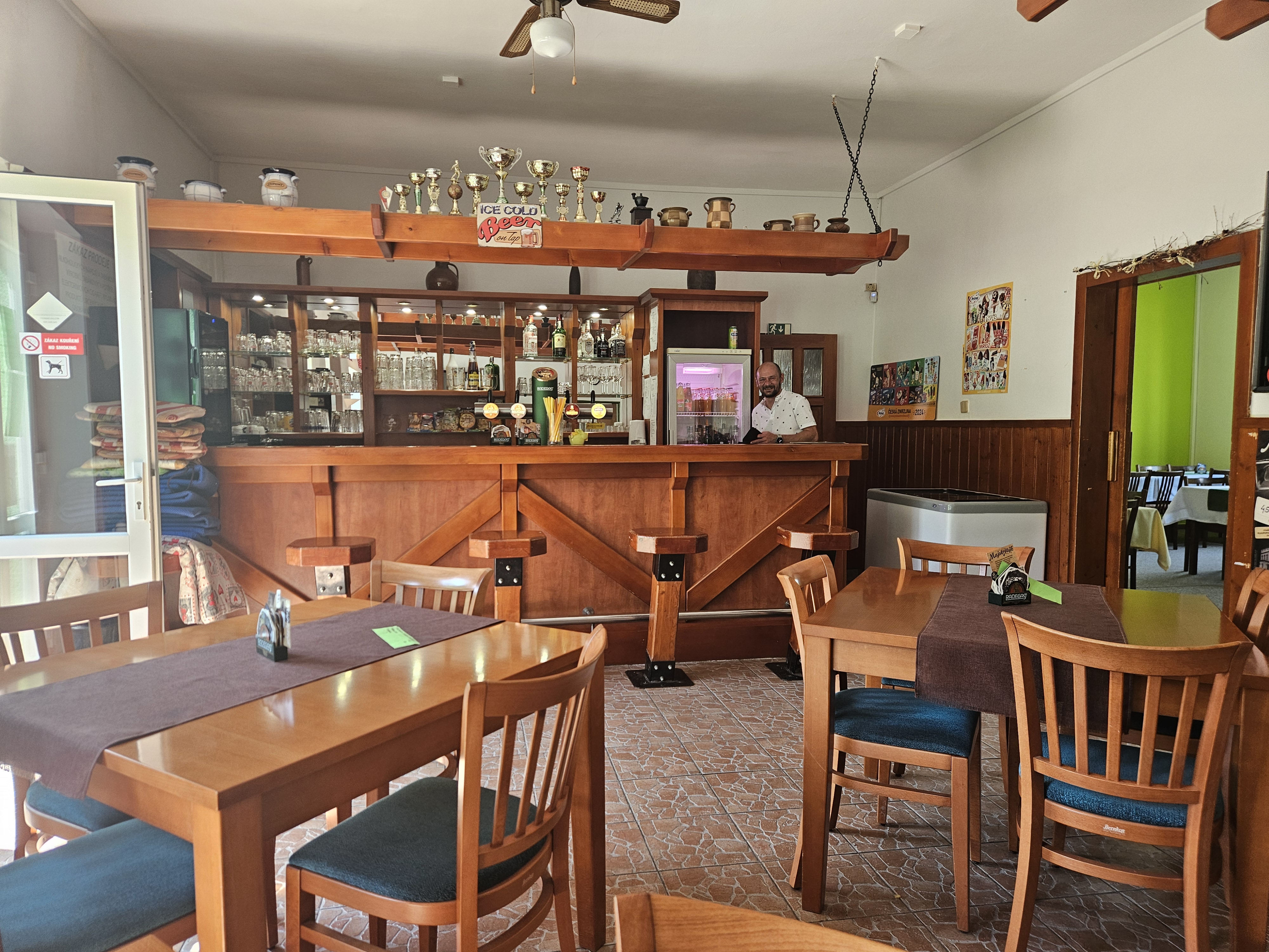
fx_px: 843
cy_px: 476
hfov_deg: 73.9
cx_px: 634
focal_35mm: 23
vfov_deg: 58.9
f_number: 1.8
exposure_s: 1/100
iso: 125
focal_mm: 5.4
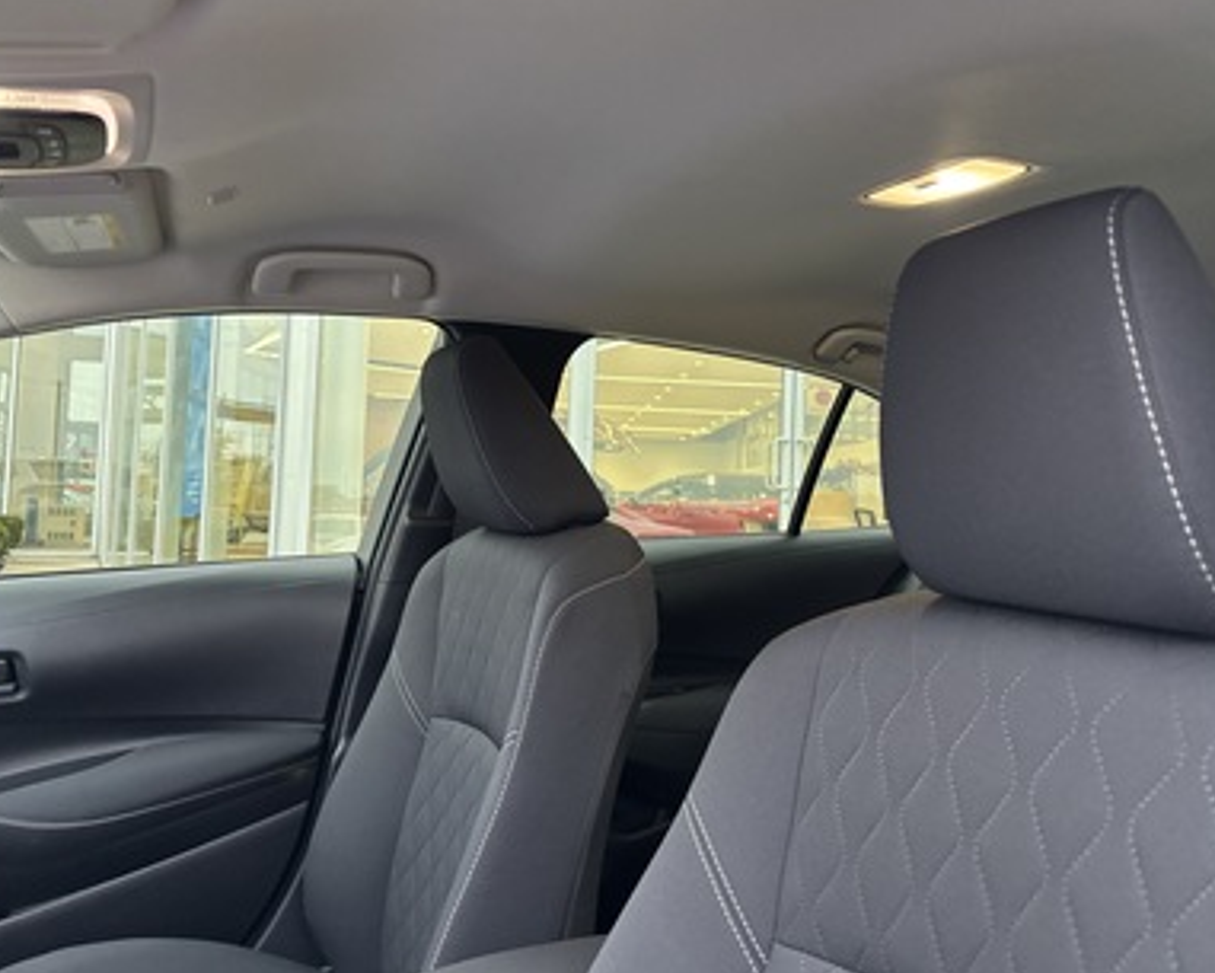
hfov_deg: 62.2
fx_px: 1007
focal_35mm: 28
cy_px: 483
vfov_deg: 51.5
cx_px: 625
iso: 500
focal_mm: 5.96
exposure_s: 1/51
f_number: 1.6
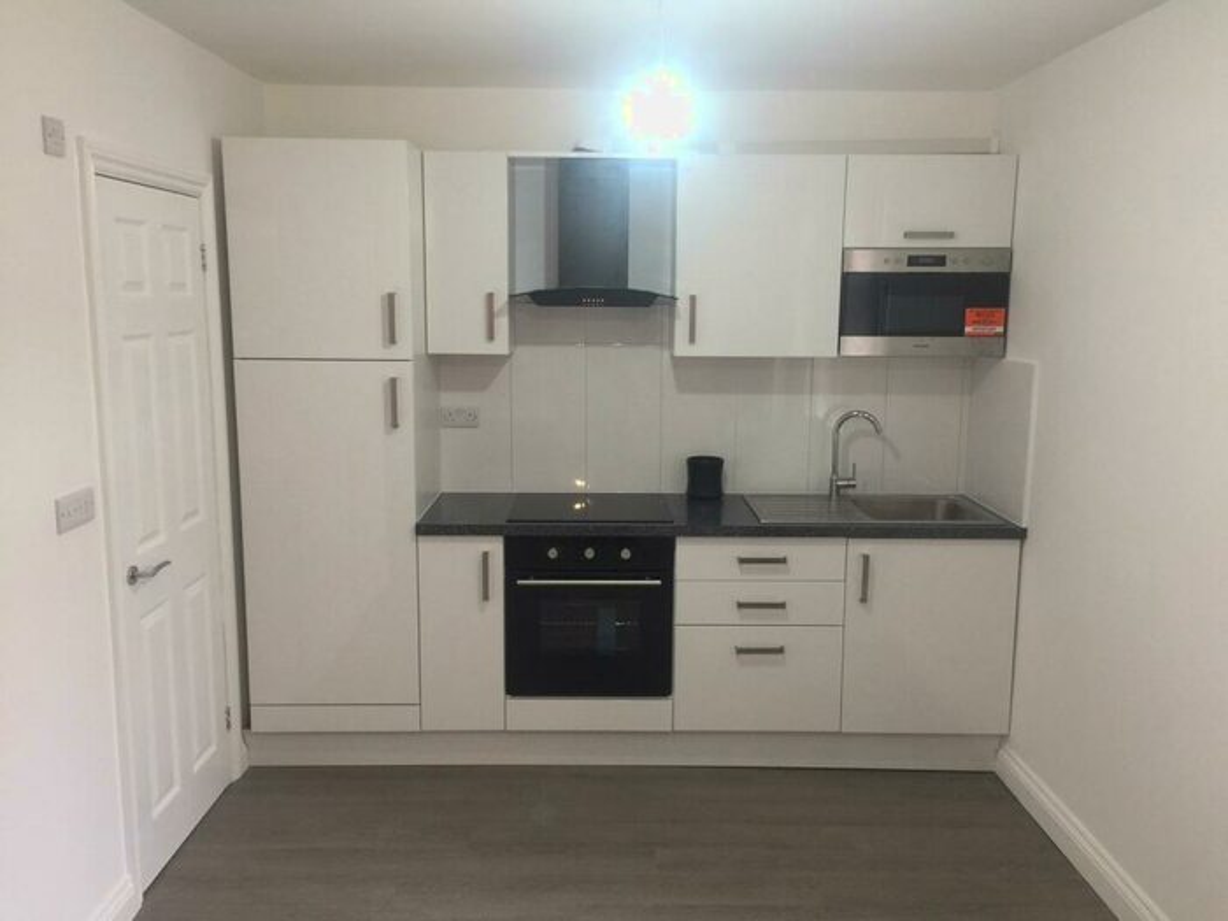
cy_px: 460
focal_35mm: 29
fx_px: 1029
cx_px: 614
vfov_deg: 48.2
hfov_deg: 61.7
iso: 50
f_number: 2.2
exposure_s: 1/17
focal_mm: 4.15
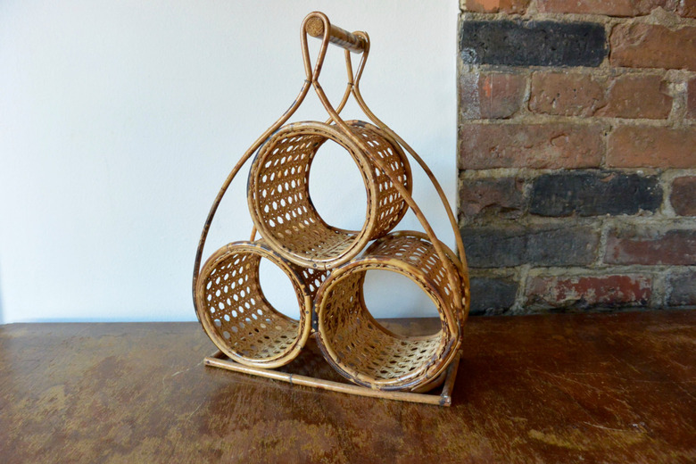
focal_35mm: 27
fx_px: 522
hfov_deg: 67.4
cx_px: 348
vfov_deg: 47.9
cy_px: 232
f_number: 3.5
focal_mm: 10
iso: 800
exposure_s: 1/50
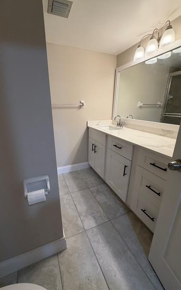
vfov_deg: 101.5
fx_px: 118
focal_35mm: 15
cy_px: 144
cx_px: 85
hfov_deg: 74.7
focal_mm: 2.22
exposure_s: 1/120
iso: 200
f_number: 2.2
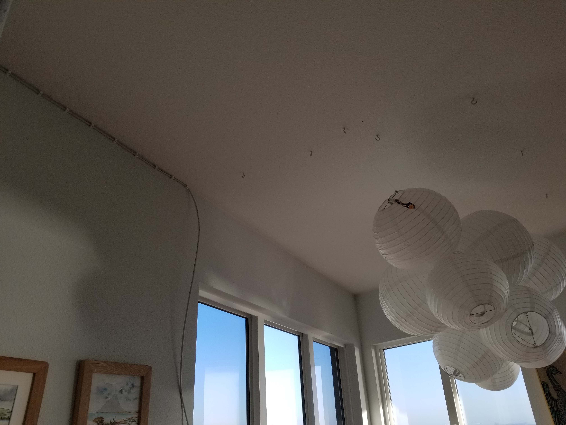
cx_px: 283
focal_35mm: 26
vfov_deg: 53.1
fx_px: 425
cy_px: 212
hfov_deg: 67.3
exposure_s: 1/171
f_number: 1.7
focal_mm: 4.3
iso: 50
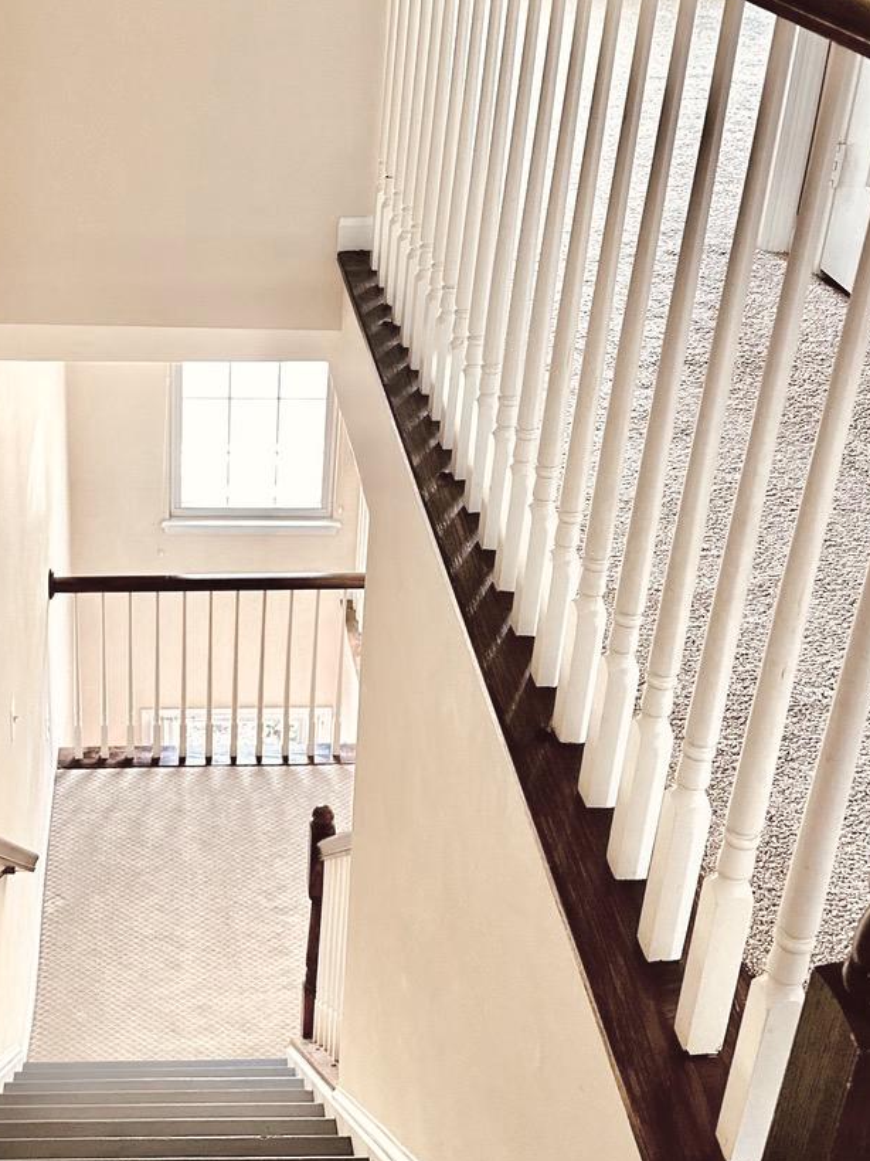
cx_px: 231
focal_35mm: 45
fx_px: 1508
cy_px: 465
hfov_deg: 31.7
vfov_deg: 41.9
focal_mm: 6.86
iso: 320
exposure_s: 1/60
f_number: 1.78
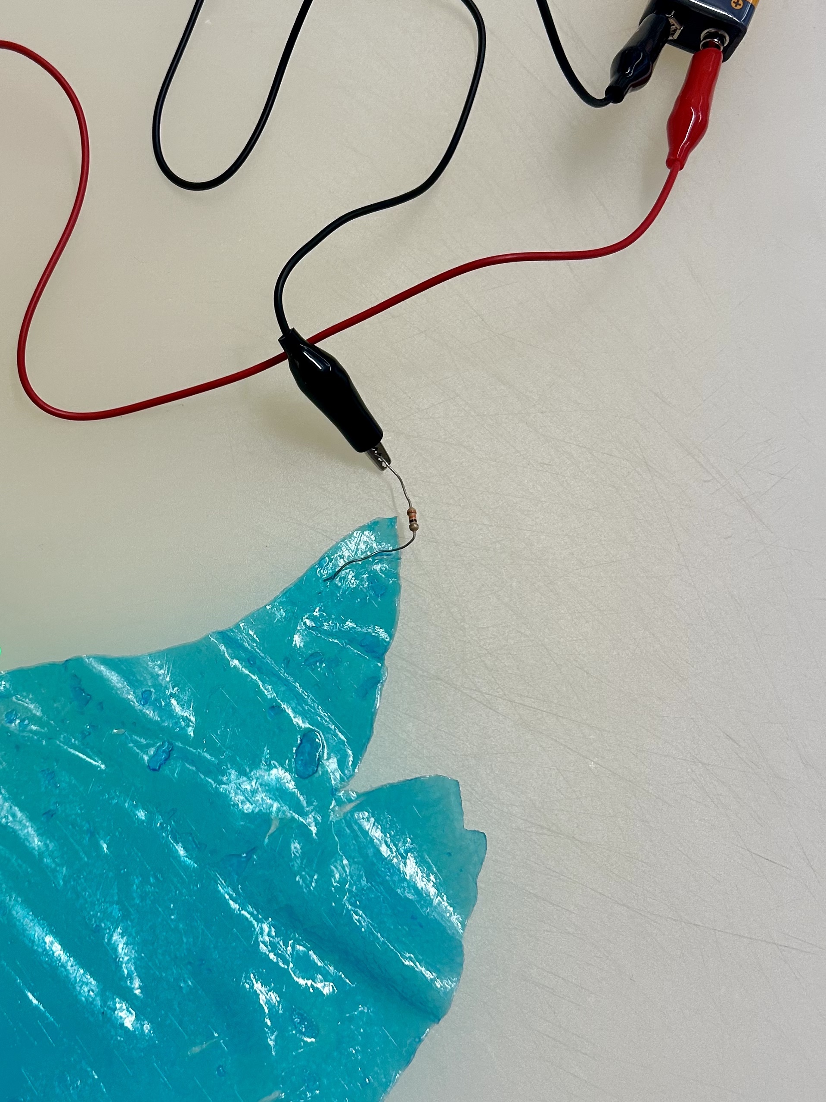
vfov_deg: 45.6
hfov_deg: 34.2
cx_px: 176
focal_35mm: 41
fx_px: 1304
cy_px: 647
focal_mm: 5.7
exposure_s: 1/120
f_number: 1.5
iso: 64
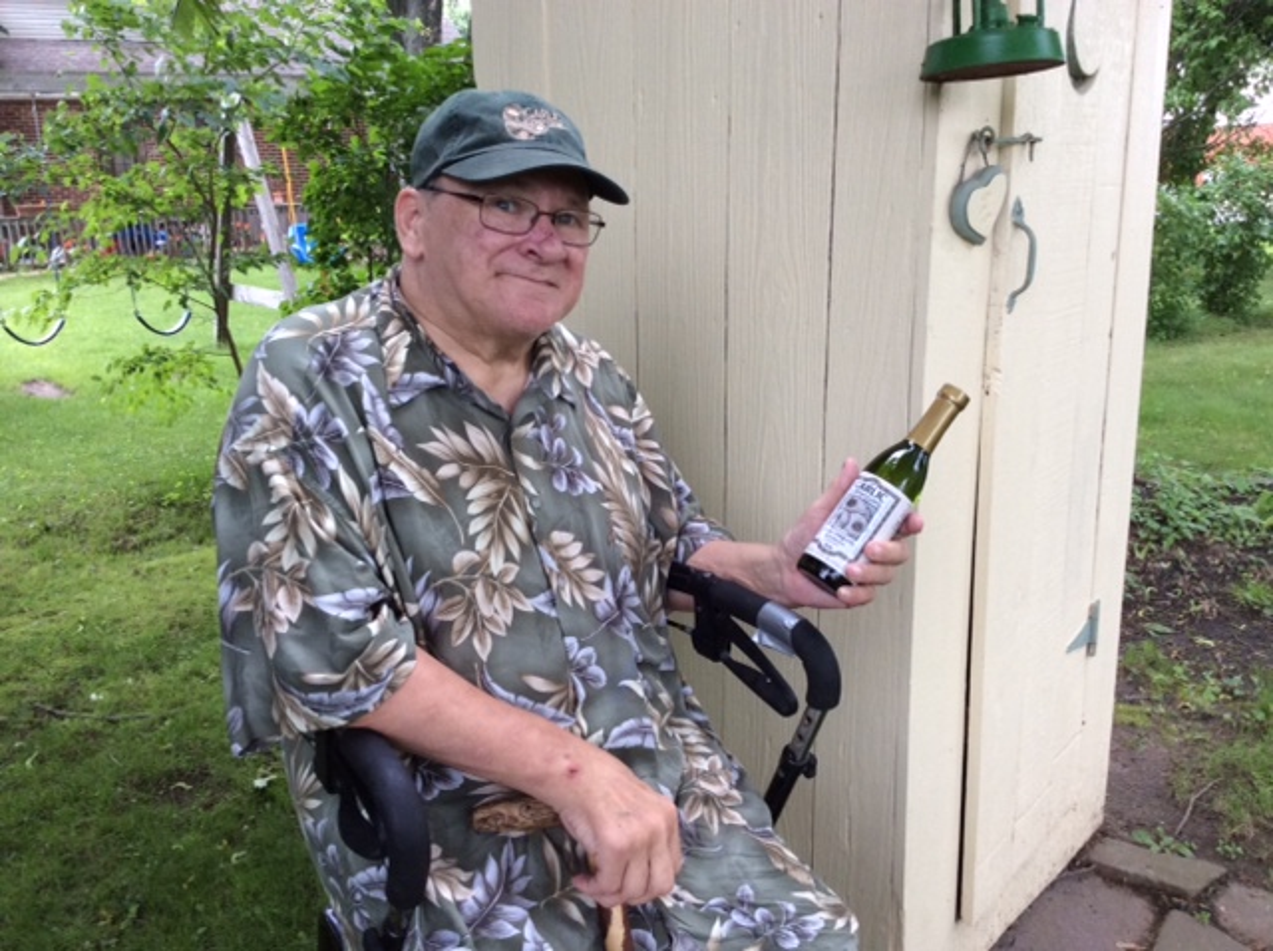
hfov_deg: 55.4
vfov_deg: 42.8
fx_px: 1212
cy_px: 476
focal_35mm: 33
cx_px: 636
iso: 64
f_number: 2.4
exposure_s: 1/120
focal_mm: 3.3
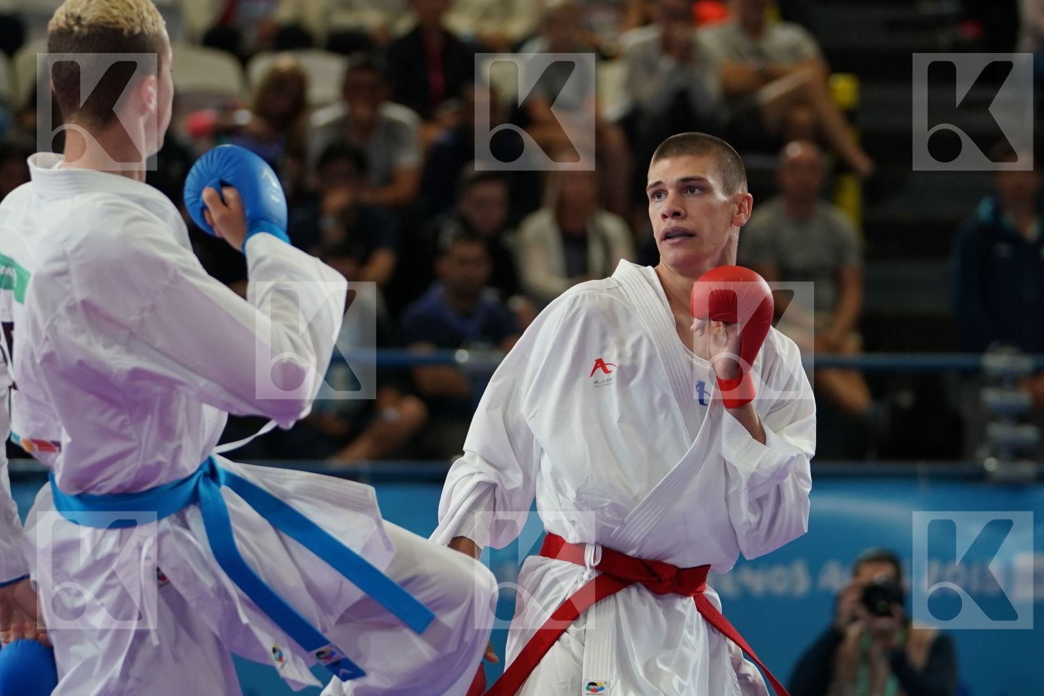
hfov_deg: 9.6
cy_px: 341
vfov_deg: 6.4
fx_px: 6234
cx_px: 535
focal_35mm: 215
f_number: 2.8
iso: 1000
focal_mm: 129
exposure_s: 1/1000
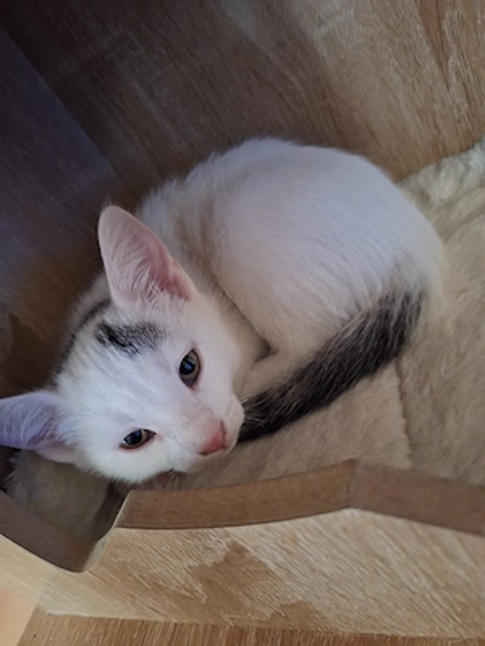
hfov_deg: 58.9
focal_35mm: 23
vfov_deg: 73.9
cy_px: 323
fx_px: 430
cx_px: 242
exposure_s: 1/20
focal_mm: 5.54
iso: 800
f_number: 1.8
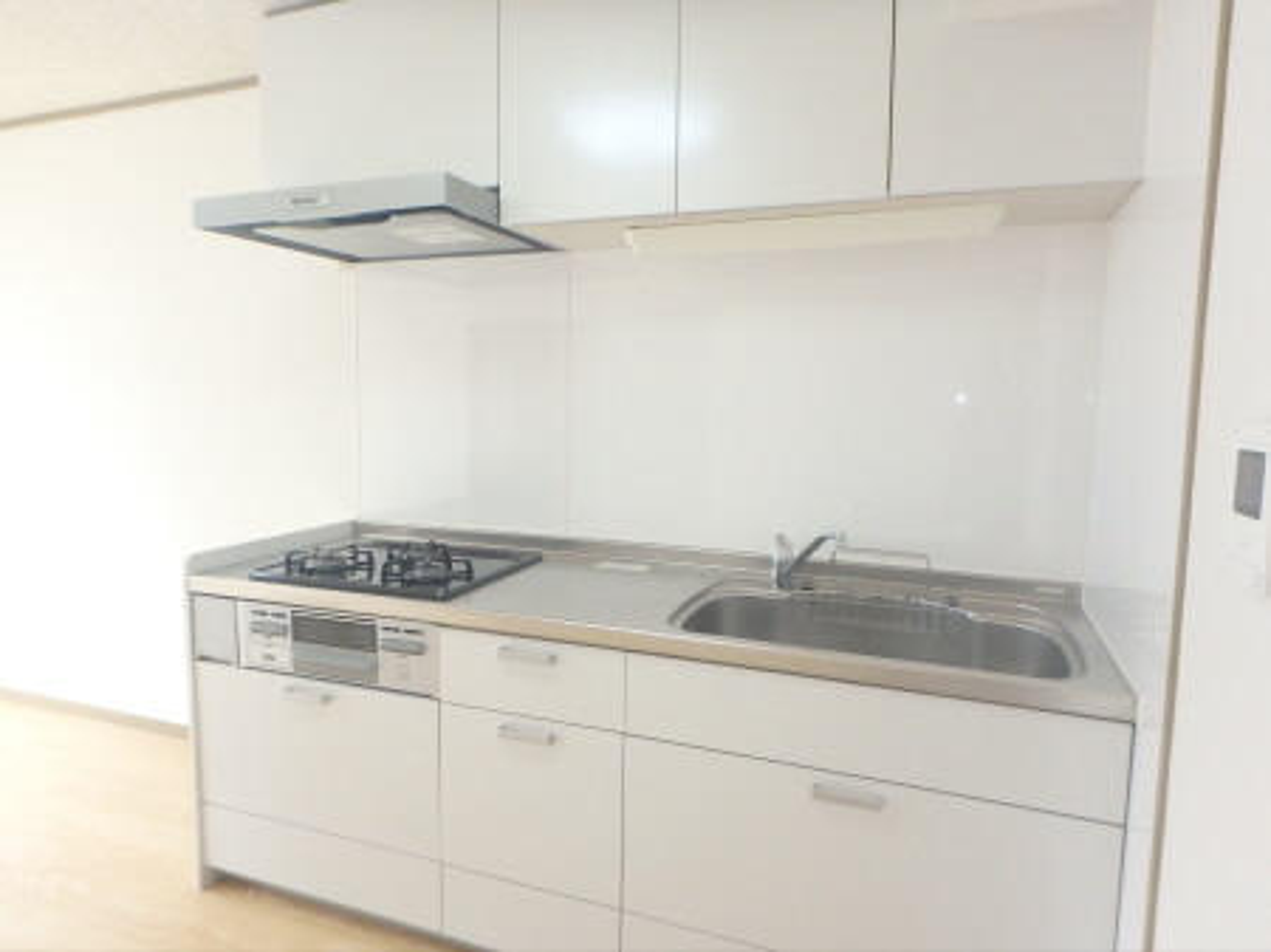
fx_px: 771
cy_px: 476
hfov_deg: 79.0
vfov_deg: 63.4
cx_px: 636
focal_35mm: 21
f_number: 3.5
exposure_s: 1/125
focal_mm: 3.7
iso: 800
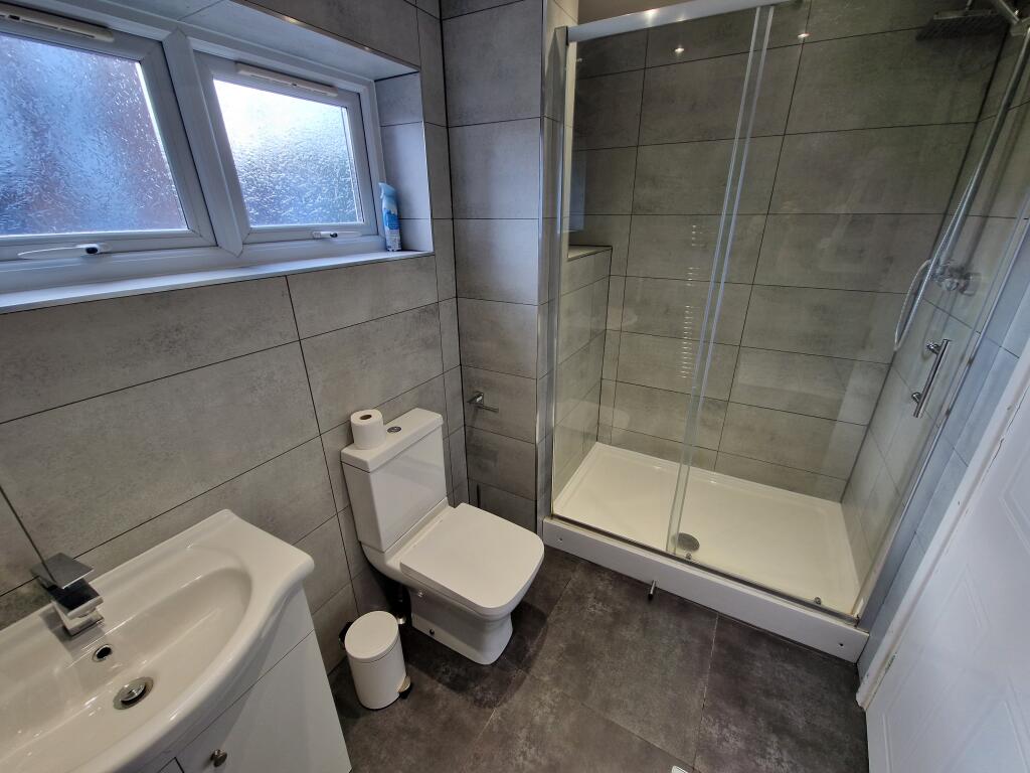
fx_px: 387
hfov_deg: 106.2
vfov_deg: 89.9
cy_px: 386
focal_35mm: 13
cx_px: 515
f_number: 2.2
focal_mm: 2.2
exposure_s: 1/100
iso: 80
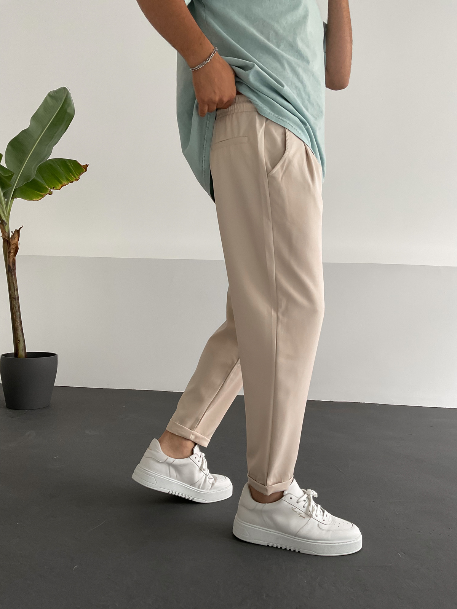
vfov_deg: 61.7
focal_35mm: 29
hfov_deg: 48.2
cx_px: 228
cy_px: 304
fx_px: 510
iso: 64
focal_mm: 3
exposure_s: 1/120
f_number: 1.8
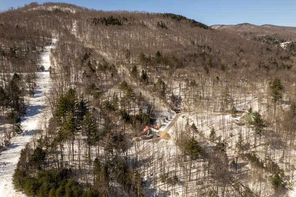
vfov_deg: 57.2
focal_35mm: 22
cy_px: 98
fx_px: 181
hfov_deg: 78.6
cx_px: 148
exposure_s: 1/250
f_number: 2.8
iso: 140
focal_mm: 8.38
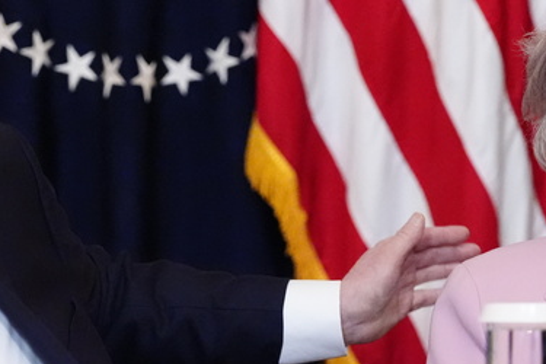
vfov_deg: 3.0
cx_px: 301
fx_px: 6915
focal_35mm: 456
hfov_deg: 4.5
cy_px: 159
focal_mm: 167
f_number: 3.2
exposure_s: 1/400
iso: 10000
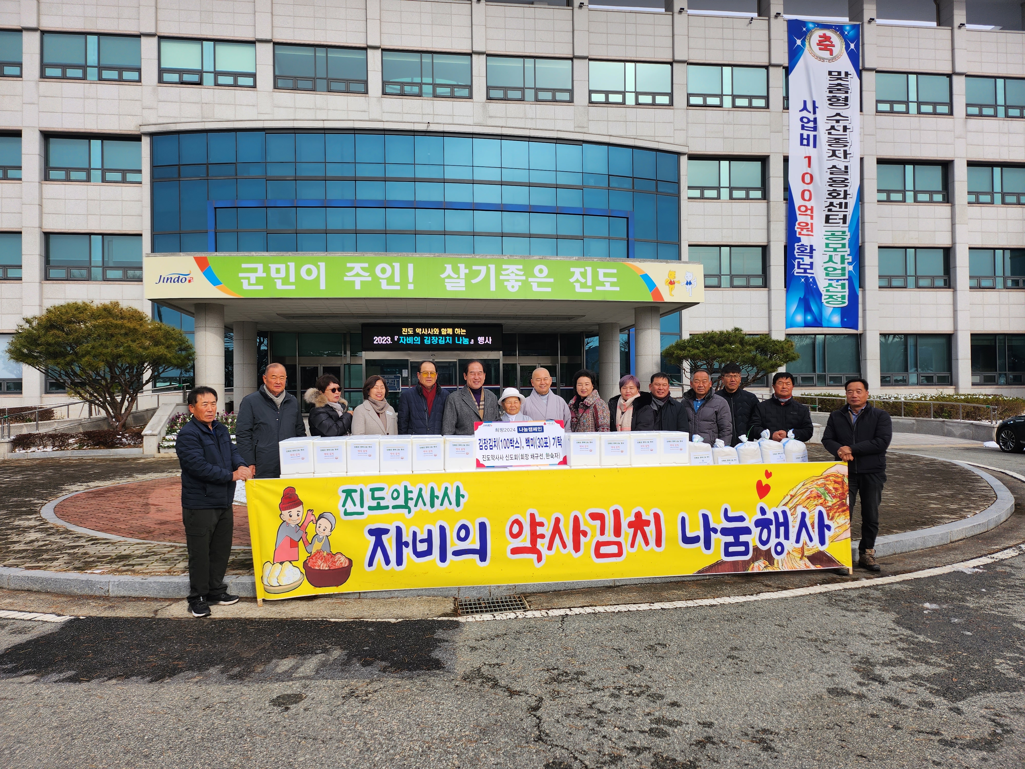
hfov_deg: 71.6
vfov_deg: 56.8
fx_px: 711
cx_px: 512
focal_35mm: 24
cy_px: 384
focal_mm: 5
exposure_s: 1/2671
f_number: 1.8
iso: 50
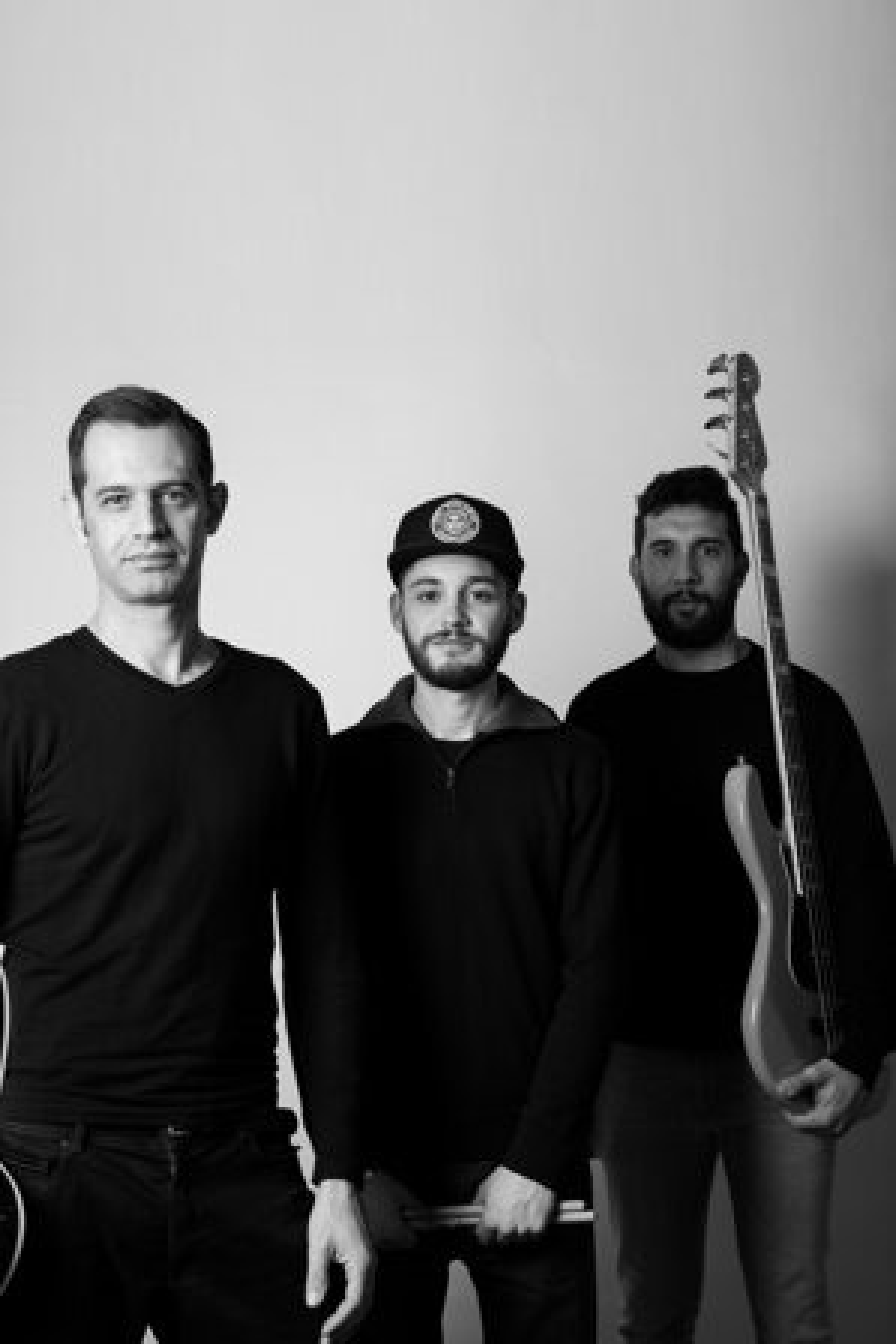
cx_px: 448
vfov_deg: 34.5
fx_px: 2163
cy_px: 672
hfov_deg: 23.4
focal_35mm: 58
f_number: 11
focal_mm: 58
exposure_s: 1/200
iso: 500
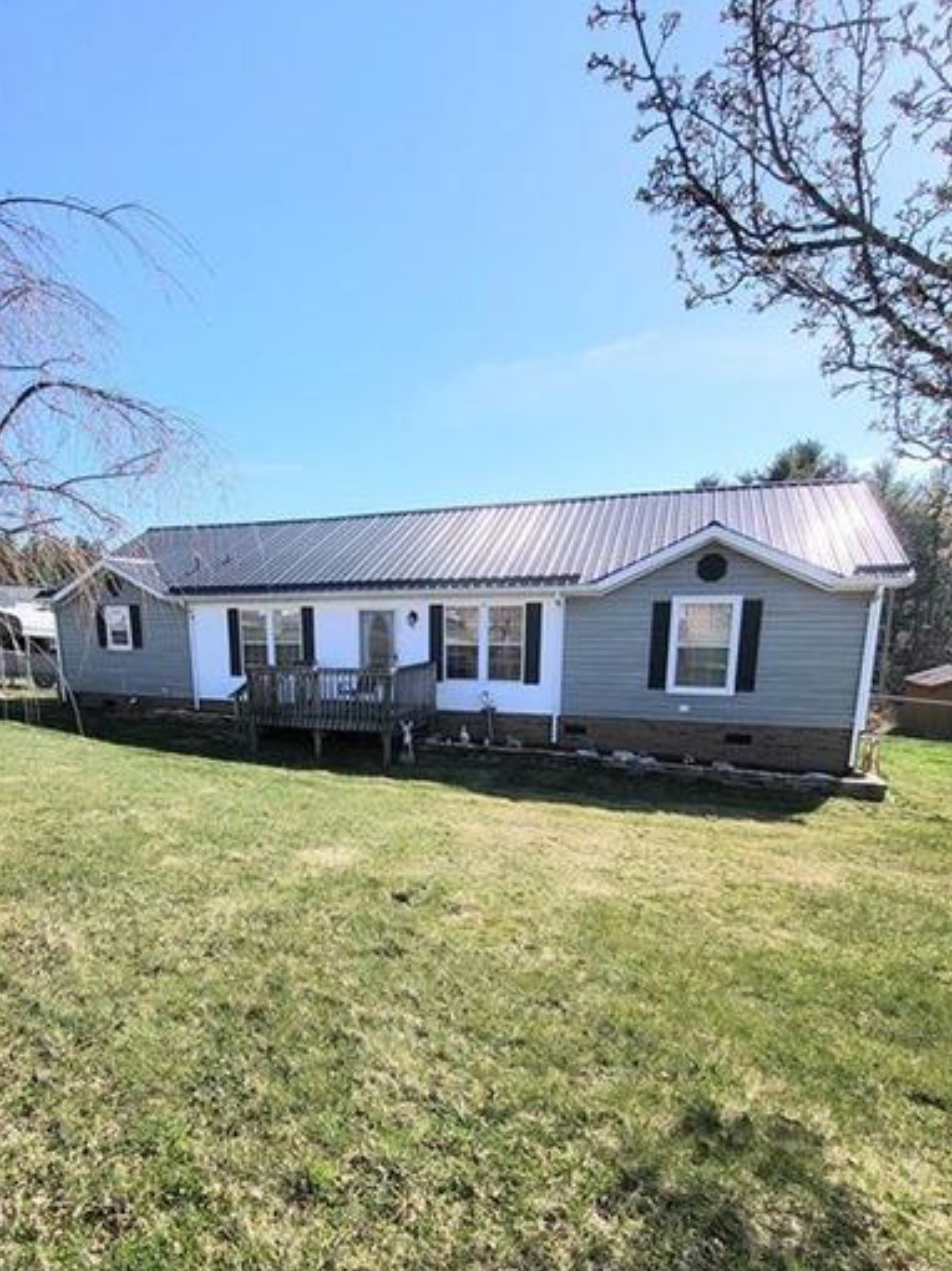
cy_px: 744
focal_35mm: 17
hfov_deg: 74.2
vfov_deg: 90.2
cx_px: 406
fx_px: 624
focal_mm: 1.74
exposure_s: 1/909
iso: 32
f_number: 2.2
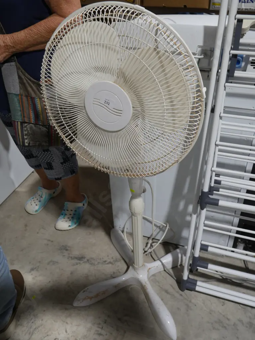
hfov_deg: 44.2
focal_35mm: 32
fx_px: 314
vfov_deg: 56.8
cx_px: 128
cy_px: 170
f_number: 5
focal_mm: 16
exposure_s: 1/60
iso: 320
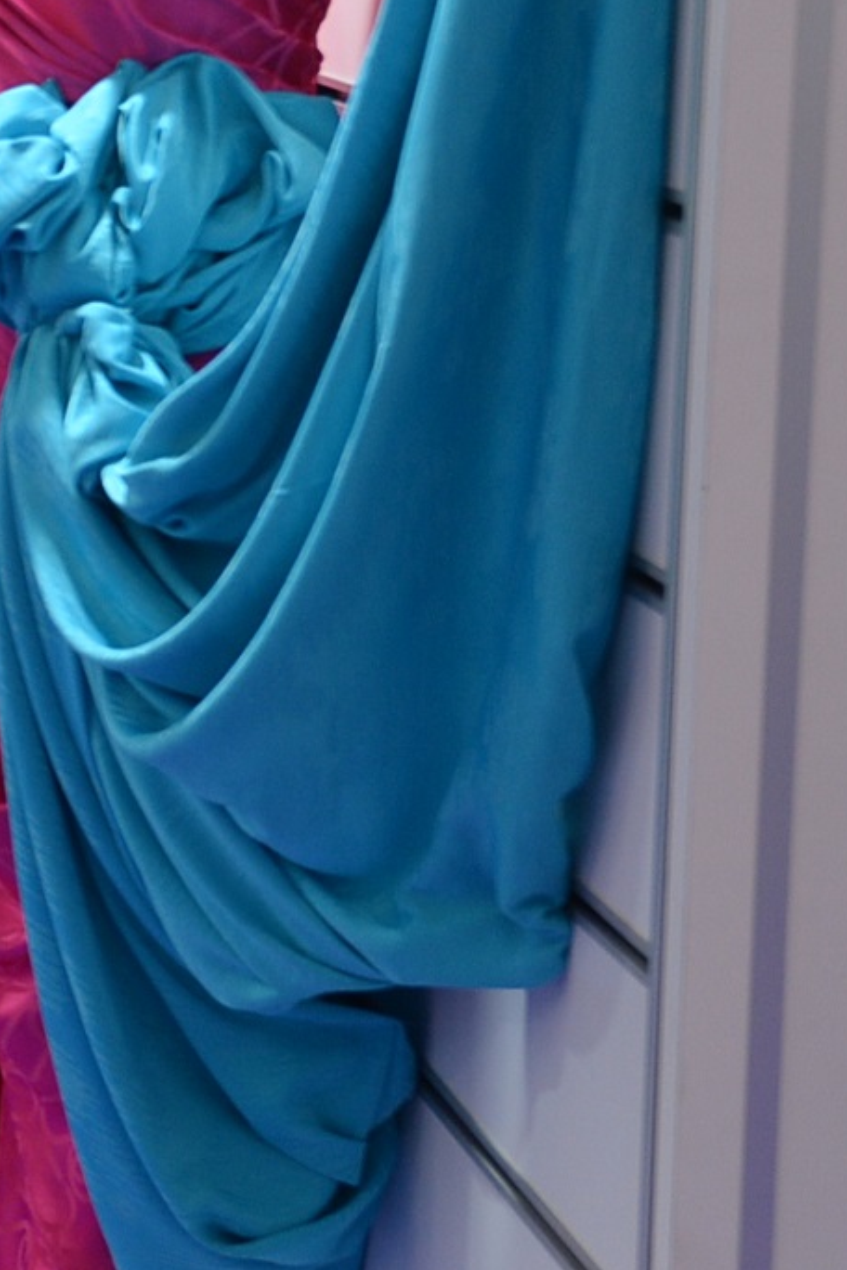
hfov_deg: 10.6
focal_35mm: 115
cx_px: -990
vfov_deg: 17.6
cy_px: 216
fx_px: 4058
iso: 800
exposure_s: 1/125
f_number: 4.5
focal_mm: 35
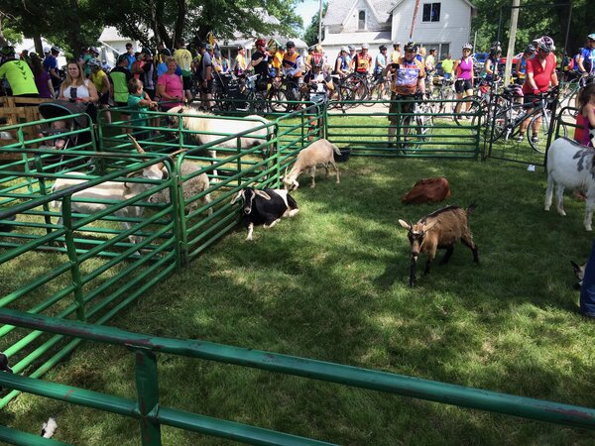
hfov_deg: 61.7
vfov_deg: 48.2
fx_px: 498
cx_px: 298
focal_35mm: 29
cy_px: 223
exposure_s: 1/562
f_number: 2.2
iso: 32
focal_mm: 4.15
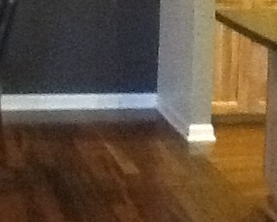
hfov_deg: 15.0
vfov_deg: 11.8
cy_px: -71
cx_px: 28
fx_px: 1041
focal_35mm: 127
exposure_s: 1/15
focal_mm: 2.03
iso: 640
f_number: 2.4
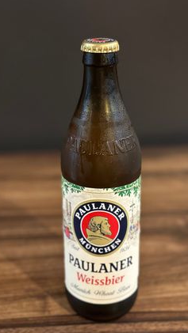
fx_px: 469
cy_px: 166
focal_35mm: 53
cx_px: 106
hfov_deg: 22.6
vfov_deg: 39.2
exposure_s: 1/33
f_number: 1.78
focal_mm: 6.86
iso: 640
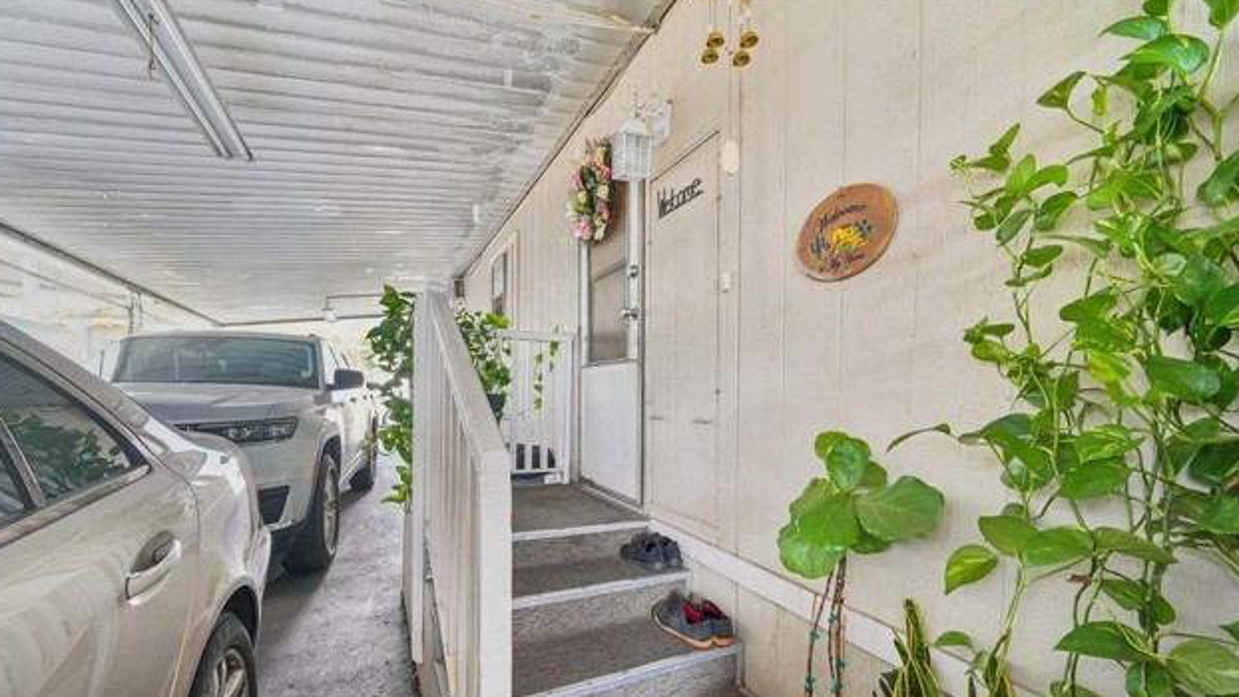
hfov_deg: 106.8
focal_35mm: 14
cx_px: 614
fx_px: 460
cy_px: 414
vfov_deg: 73.6
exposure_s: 1/20
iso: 400
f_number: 8
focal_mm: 13
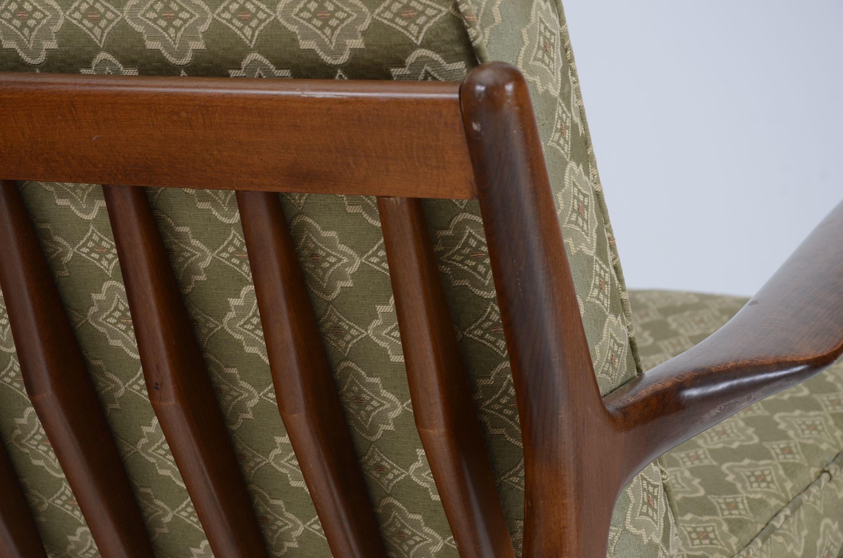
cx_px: 422
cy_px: 279
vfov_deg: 13.8
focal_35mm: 99
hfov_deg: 20.7
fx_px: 2313
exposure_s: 1/80
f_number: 7.1
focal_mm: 66
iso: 160
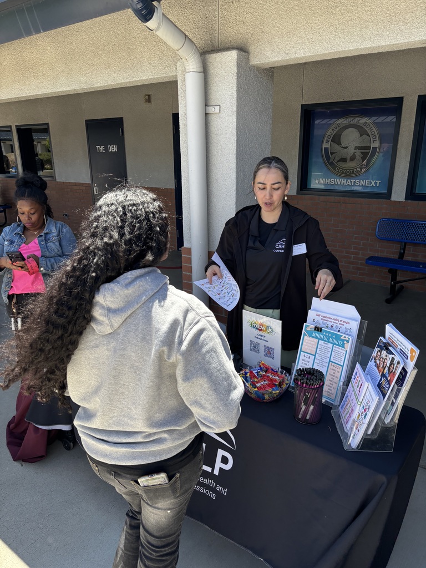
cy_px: 284
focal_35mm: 26
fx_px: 427
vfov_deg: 67.3
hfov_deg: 53.1
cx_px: 213
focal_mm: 5.96
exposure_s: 1/604
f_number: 1.6
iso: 50
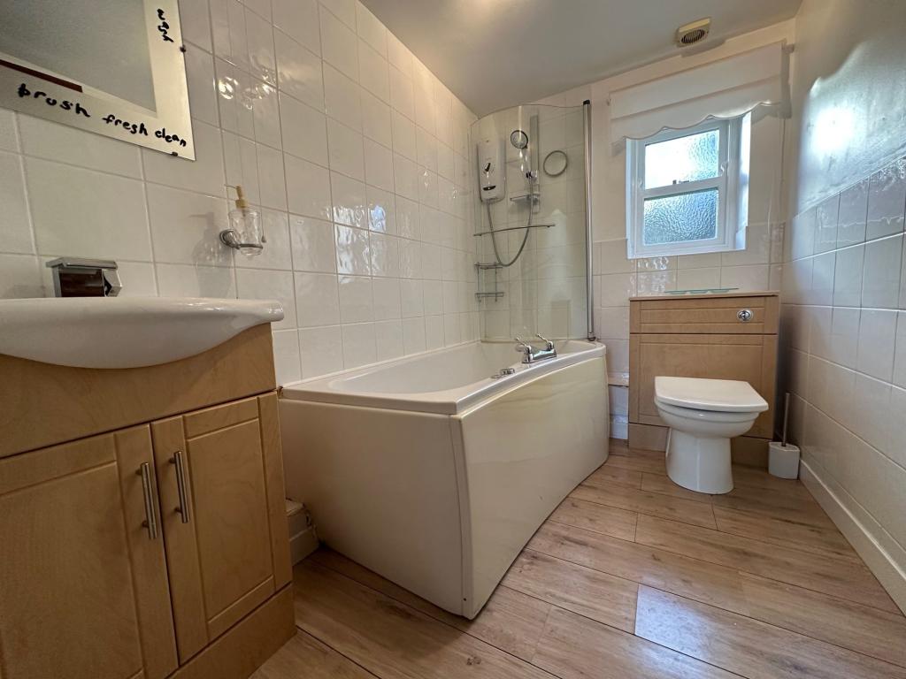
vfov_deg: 85.7
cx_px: 453
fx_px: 366
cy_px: 340
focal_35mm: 14
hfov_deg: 102.1
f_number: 2.2
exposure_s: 1/100
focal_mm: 2.22
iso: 160
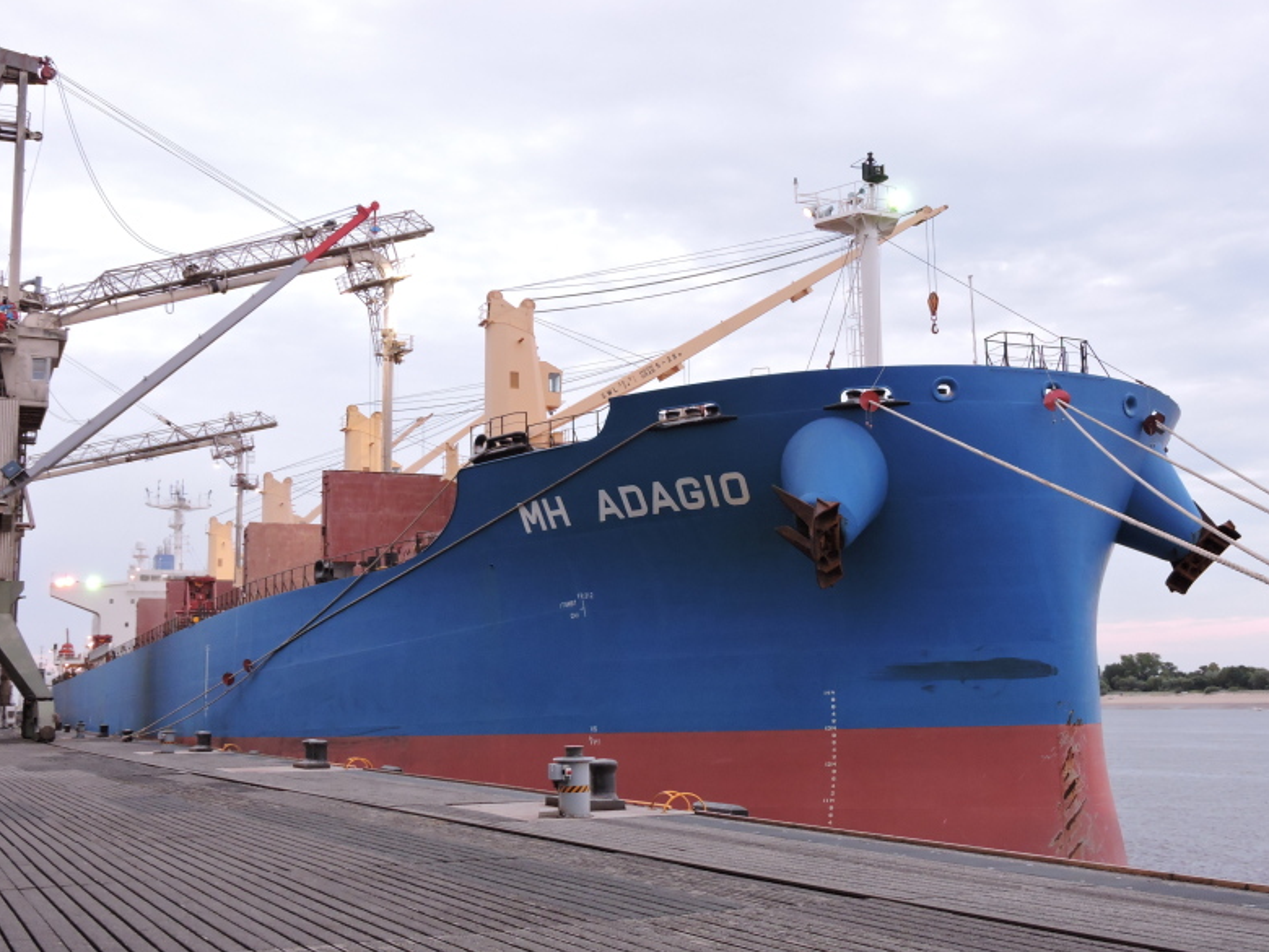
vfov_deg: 35.1
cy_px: 485
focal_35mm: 41
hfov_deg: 45.8
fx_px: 1503
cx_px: 634
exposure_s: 1/25
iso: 400
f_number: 3.8
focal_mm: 7.2
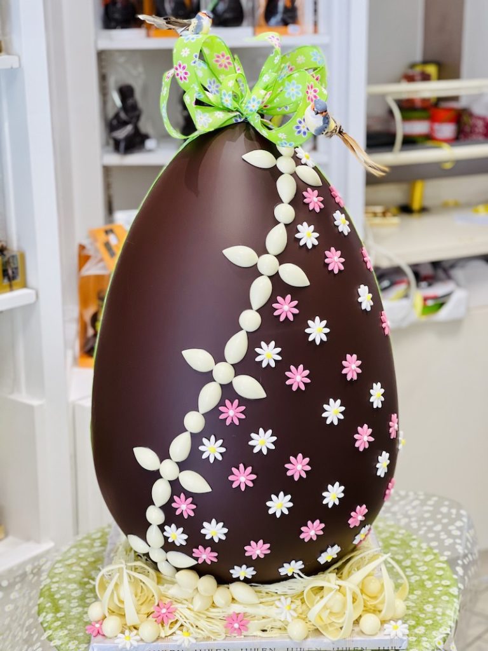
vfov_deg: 30.3
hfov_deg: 22.9
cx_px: 244
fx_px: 1203
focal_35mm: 64
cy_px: 326
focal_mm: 7.5
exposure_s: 1/100
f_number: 2.2
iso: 125
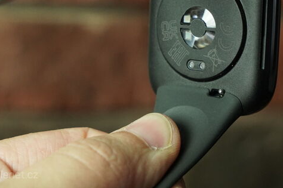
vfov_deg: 12.9
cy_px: 26
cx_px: 194
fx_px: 825
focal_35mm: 105
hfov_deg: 19.4
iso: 5000
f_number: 7.1
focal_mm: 60
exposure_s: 1/200
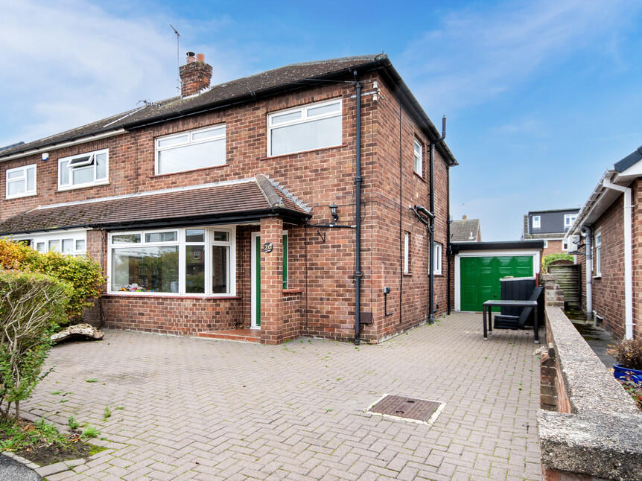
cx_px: 268
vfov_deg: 56.8
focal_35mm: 24
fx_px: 445
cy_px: 247
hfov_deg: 71.1
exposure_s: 1/40
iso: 100
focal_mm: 14
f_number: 8
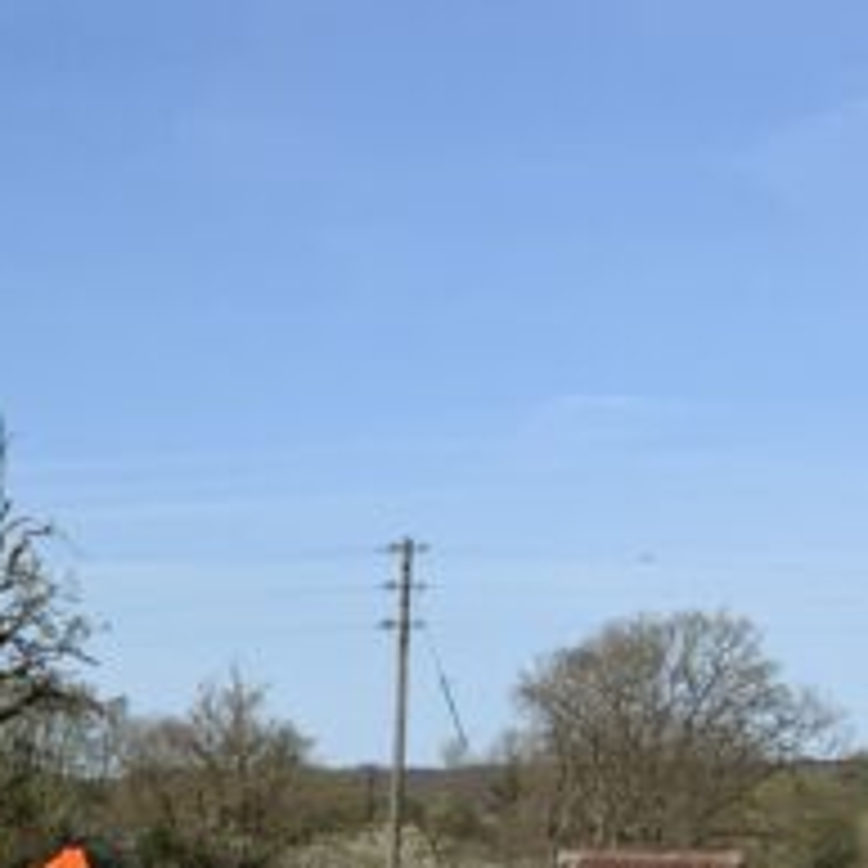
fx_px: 3858
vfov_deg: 12.4
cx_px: -814
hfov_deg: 11.6
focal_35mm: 136
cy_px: 1187
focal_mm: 3
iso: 16
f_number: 1.8
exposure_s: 1/1984
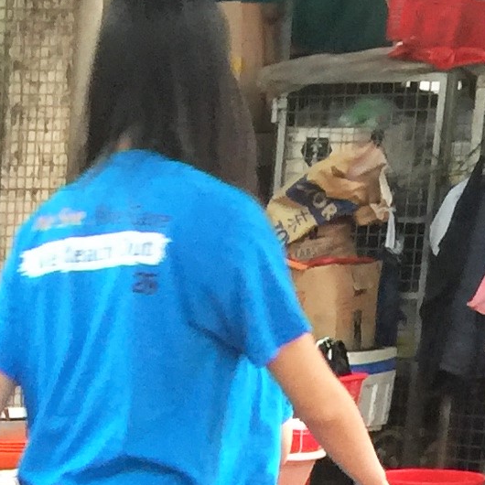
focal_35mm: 158
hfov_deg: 10.5
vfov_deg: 9.7
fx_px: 2505
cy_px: 1206
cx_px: -366
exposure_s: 1/17
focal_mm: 4.15
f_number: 2.2
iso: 64
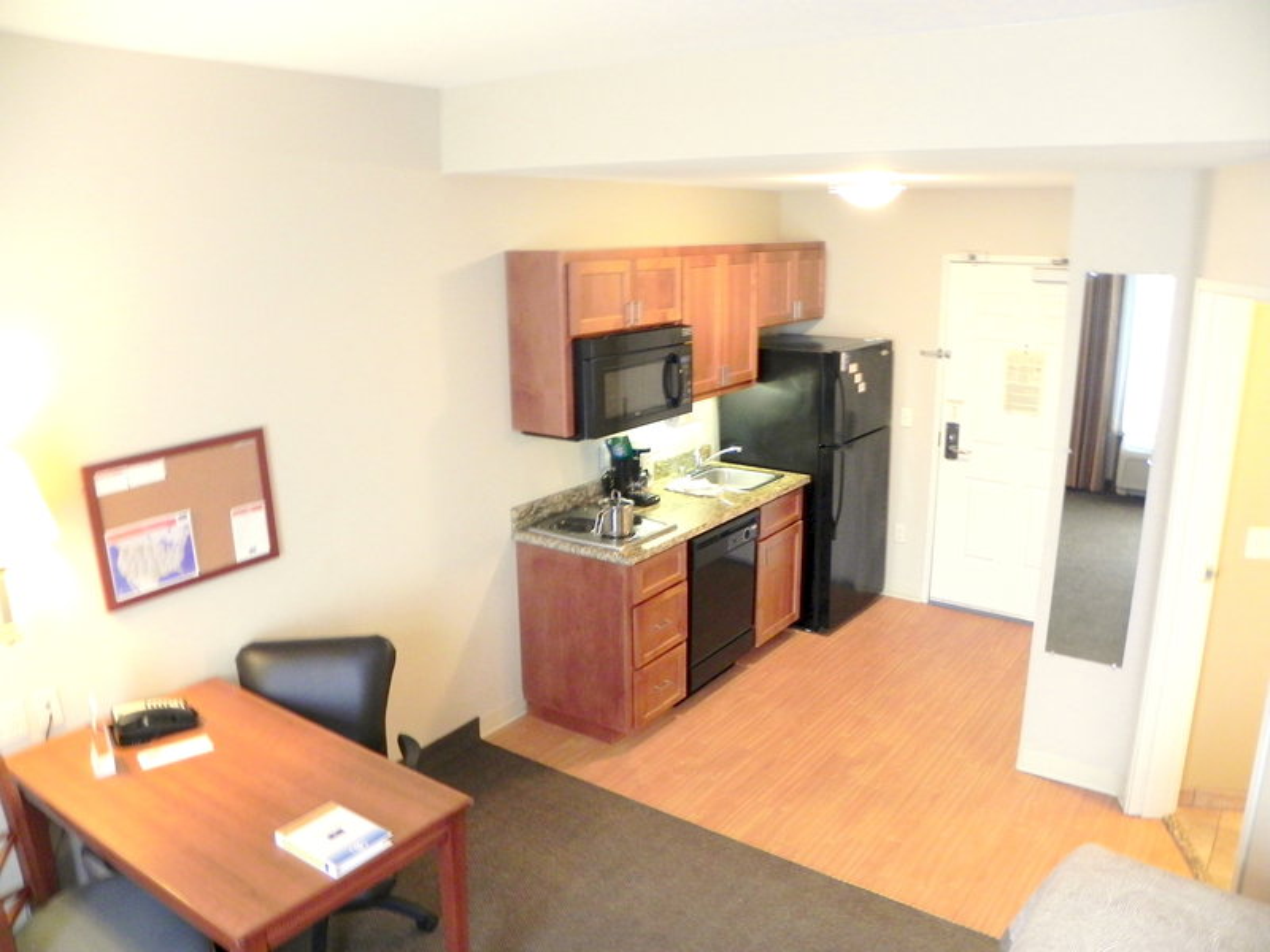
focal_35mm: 26
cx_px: 635
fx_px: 954
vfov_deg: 53.1
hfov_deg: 67.3
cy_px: 476
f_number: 2.8
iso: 363
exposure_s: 1/30
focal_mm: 4.6
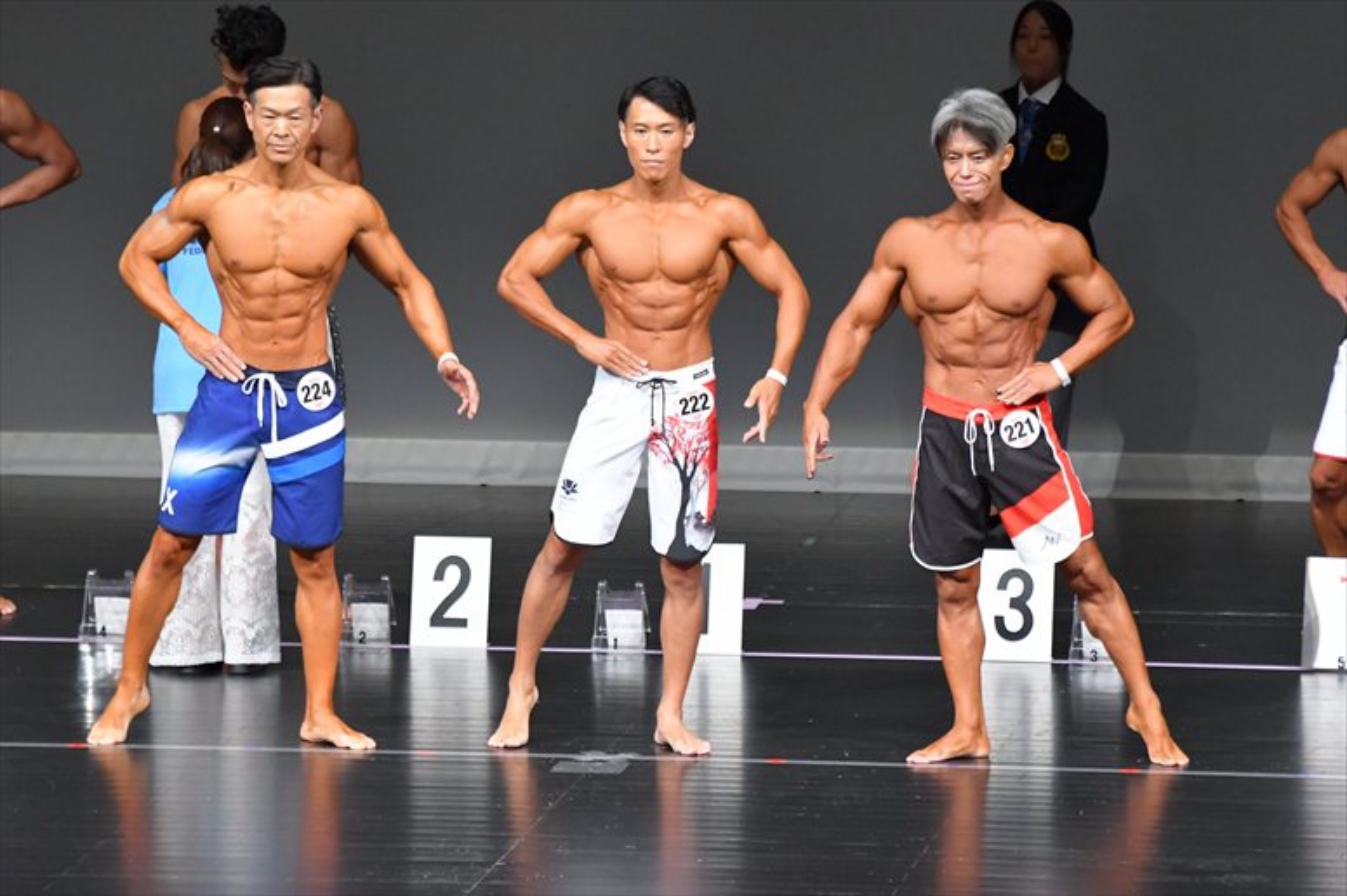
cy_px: 448
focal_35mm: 300
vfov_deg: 4.6
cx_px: 674
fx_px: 11220
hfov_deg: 6.9
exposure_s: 1/400
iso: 5000
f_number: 5.6
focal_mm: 200
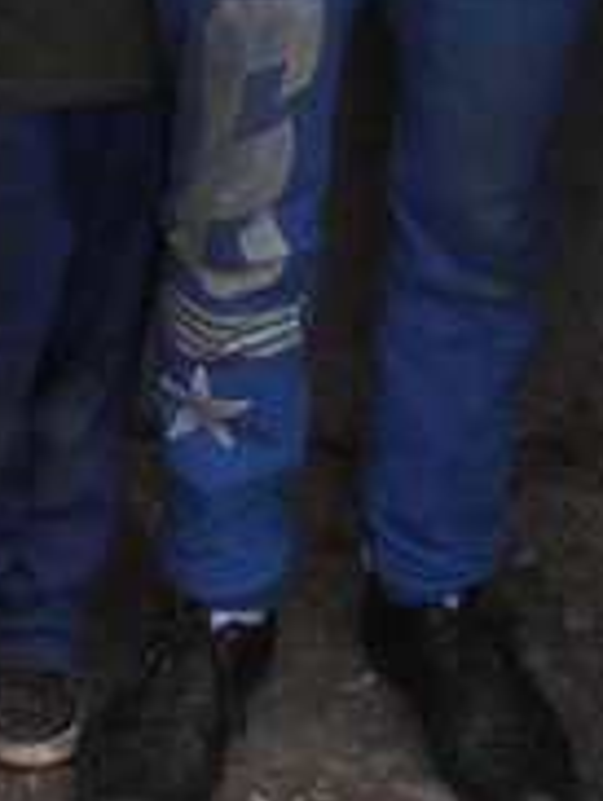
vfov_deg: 11.2
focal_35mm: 146
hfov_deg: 10.2
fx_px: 3383
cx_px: 352
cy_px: -1153
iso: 125
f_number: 3.5
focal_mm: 4.6
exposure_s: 1/250
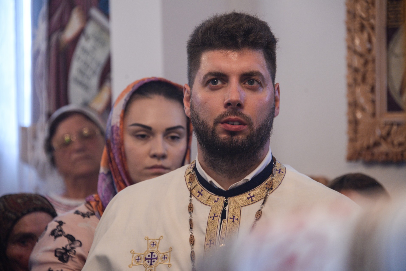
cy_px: 136
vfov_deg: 7.2
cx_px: 203
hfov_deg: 10.8
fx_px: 2144
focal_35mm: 190
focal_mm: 190
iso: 1600
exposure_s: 1/100
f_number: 5.6
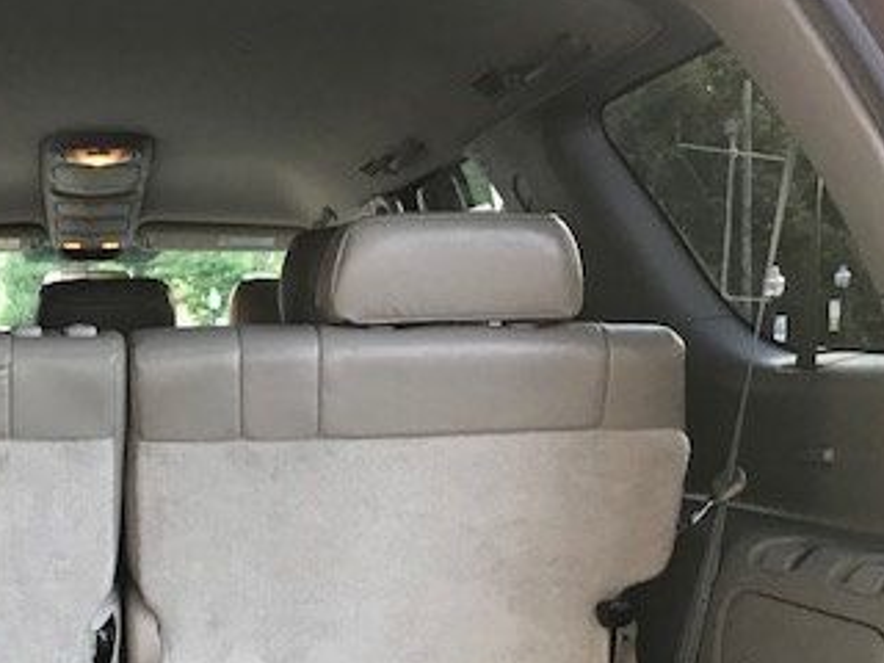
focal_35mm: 56
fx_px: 1430
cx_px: 97
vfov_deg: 25.7
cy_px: 514
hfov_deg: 32.7
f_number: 1.8
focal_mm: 3.99
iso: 32
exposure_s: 1/24
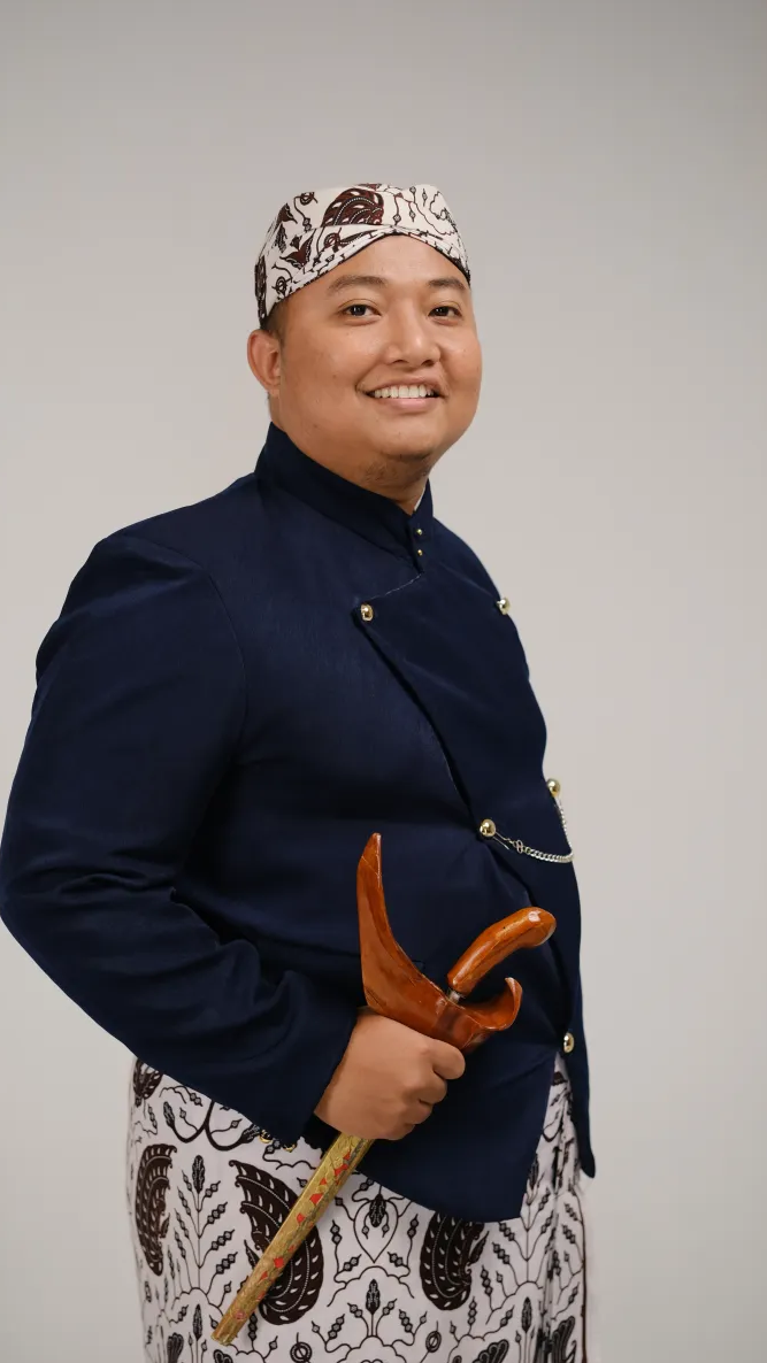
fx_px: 1917
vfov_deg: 39.2
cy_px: 688
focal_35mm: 53
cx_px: 356
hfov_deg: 22.6
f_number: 2.2
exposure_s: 1/200
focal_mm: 33
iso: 400
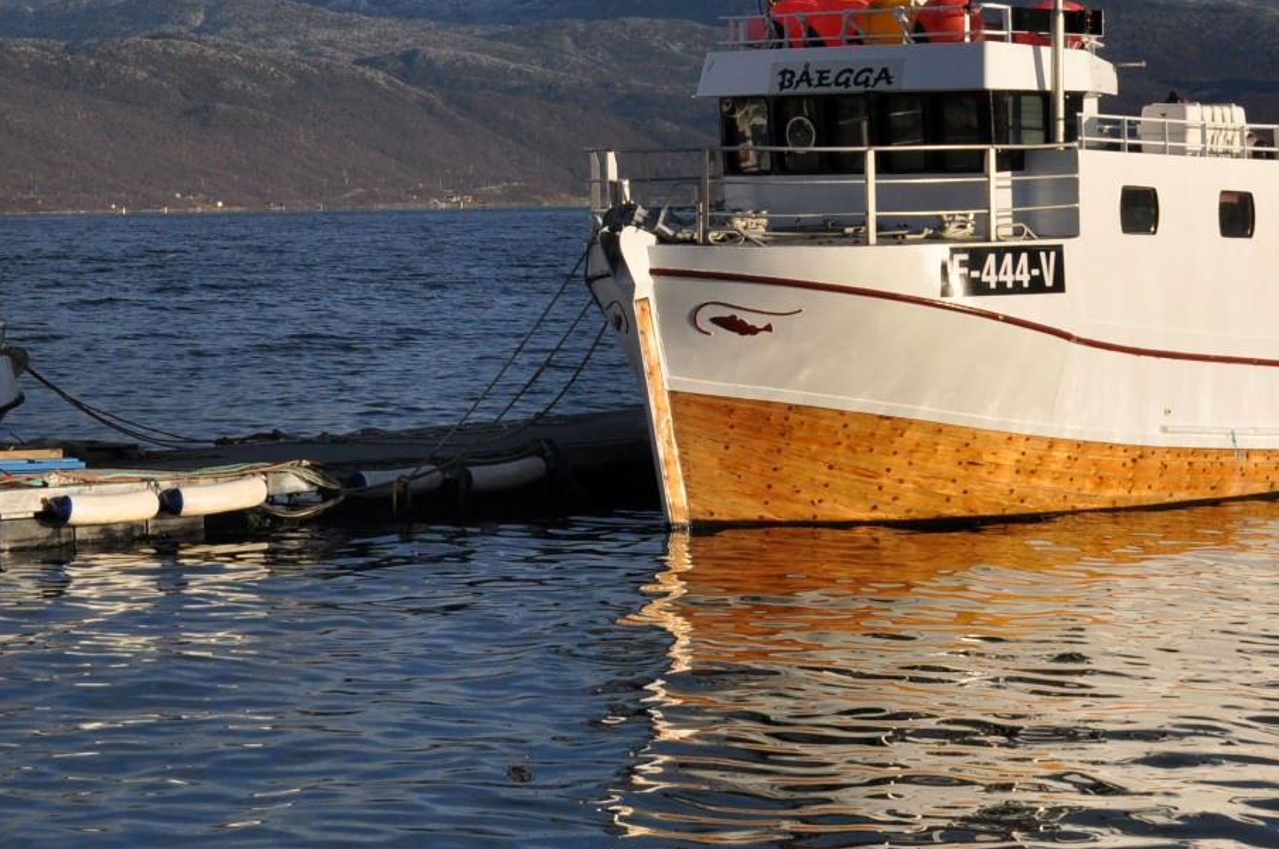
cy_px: 7
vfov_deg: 11.6
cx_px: 354
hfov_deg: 17.6
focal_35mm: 116
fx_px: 4119
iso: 400
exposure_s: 1/1000
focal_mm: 35
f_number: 10
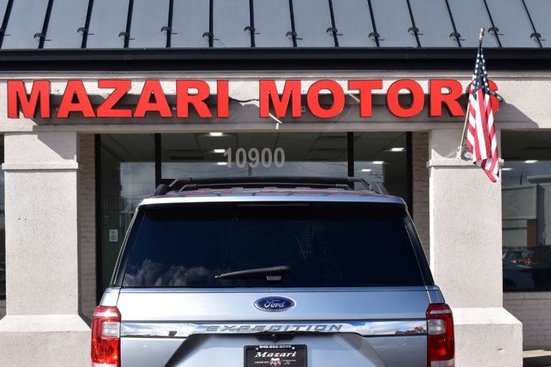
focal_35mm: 65
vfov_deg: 20.8
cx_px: 300
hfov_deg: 31.0
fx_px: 995
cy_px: 260
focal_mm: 28
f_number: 11
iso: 360
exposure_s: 1/500
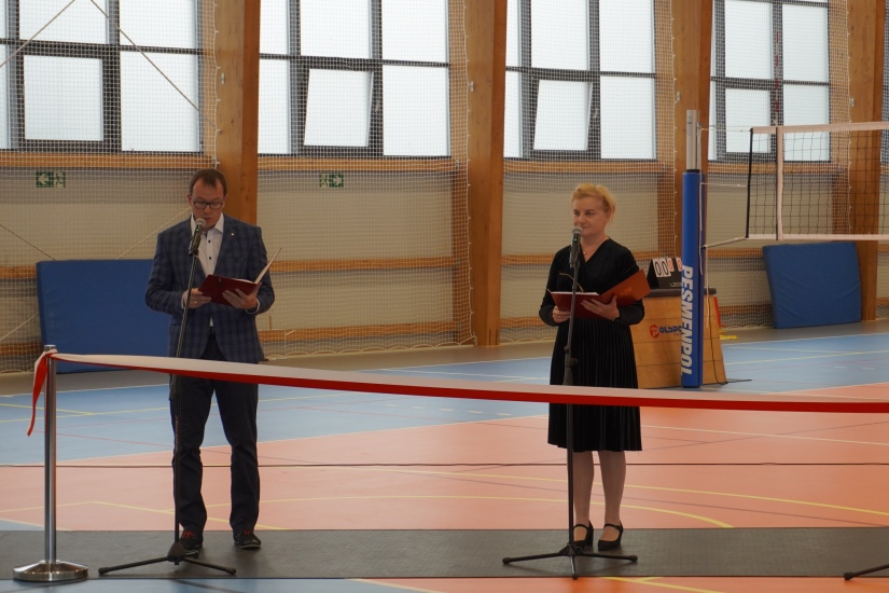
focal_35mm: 75
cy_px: 296
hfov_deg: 27.0
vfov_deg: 18.2
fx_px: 1852
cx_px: 444
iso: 640
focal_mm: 50
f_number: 5.6
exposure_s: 1/160
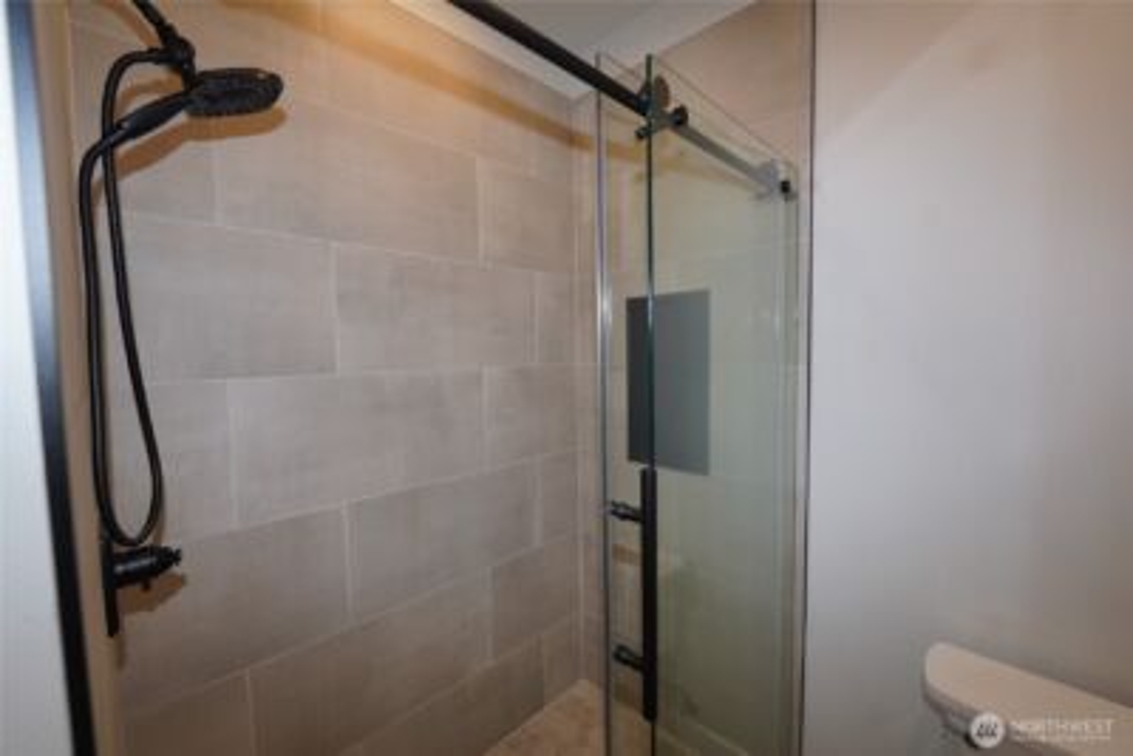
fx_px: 441
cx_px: 566
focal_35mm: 14
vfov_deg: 81.3
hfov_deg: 104.2
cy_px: 378
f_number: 4
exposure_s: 1/60
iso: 125
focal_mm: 14
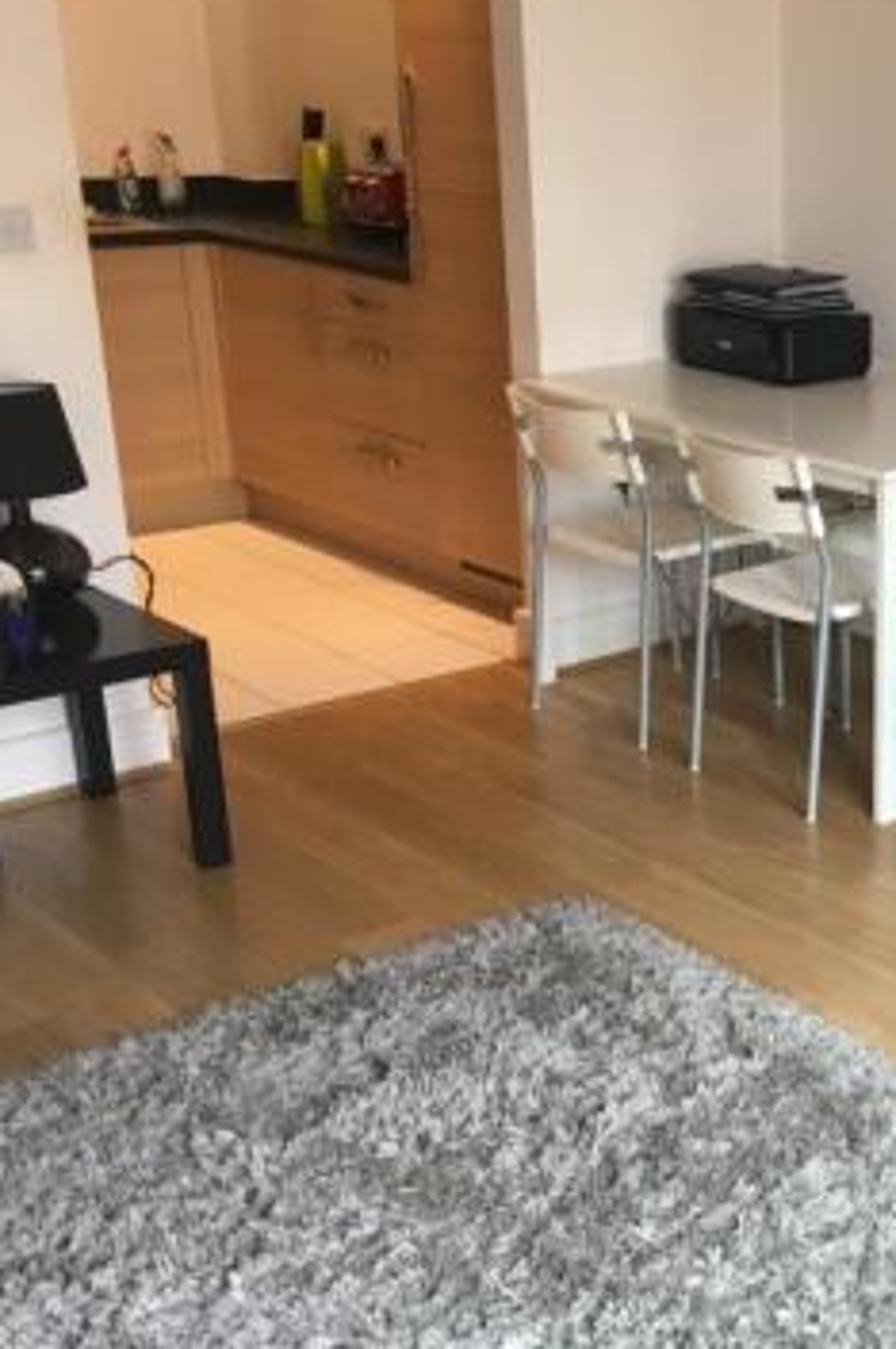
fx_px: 1870
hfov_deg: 25.2
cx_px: 959
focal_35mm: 50
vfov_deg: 39.5
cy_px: 780
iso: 80
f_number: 2.2
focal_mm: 4.15
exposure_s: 1/33
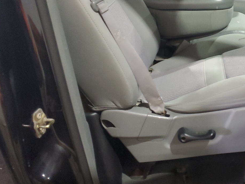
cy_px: 63
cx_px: 188
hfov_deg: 40.7
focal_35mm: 45
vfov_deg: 32.0
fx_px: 318
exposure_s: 1/40
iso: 312
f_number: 1.5
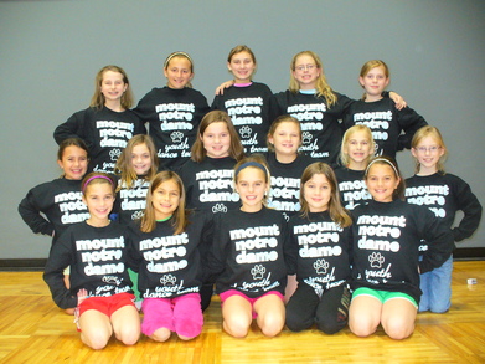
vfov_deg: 38.6
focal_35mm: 37
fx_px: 518
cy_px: 182
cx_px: 242
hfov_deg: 50.2
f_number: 2.8
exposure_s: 1/30
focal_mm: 6.1
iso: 320
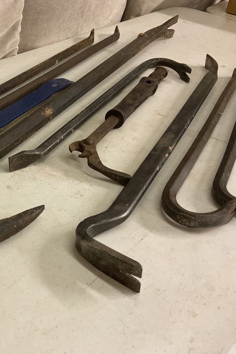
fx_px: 403
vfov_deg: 47.4
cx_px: 28
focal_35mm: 41
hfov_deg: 31.3
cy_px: 180
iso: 250
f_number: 1.8
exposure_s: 1/60
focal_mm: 3
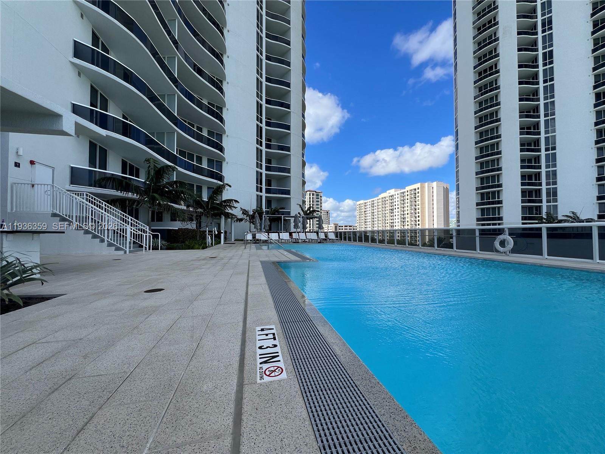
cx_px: 302
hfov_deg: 106.2
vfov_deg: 89.9
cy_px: 227
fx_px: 227
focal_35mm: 13
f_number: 1.8
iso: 32
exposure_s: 1/1508
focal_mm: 1.57
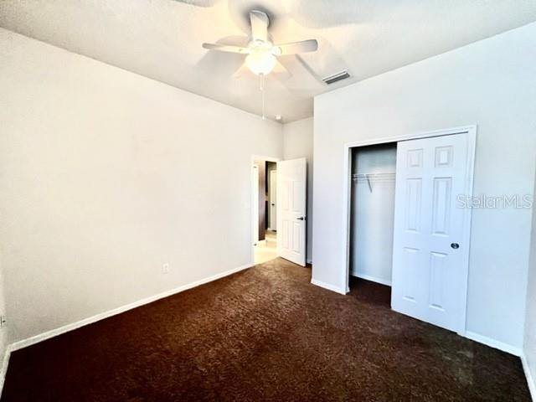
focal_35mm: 13
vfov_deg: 89.9
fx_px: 201
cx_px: 268
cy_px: 201
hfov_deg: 106.2
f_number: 1.8
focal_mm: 1.57
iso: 800
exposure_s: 1/60
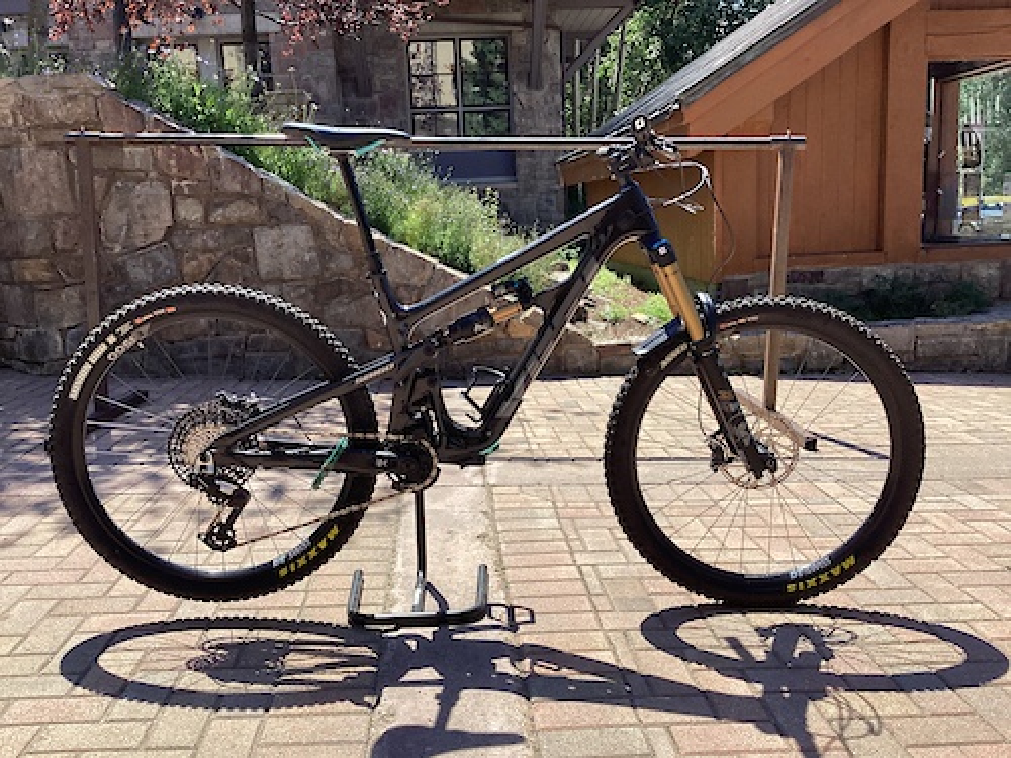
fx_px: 905
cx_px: 506
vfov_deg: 45.4
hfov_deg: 58.4
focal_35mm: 31
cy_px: 379
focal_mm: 3.3
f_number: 2.4
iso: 25
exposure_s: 1/876
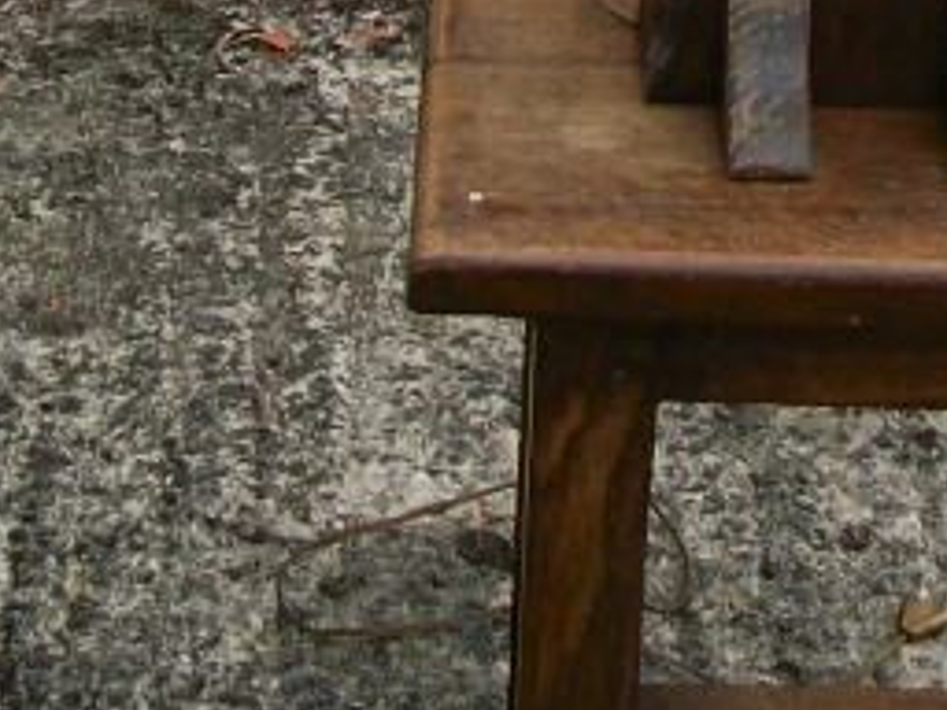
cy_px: -459
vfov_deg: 9.0
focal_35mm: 160
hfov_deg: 12.2
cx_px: 936
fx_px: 4377
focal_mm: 5.7
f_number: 2.9
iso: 80
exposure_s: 1/250
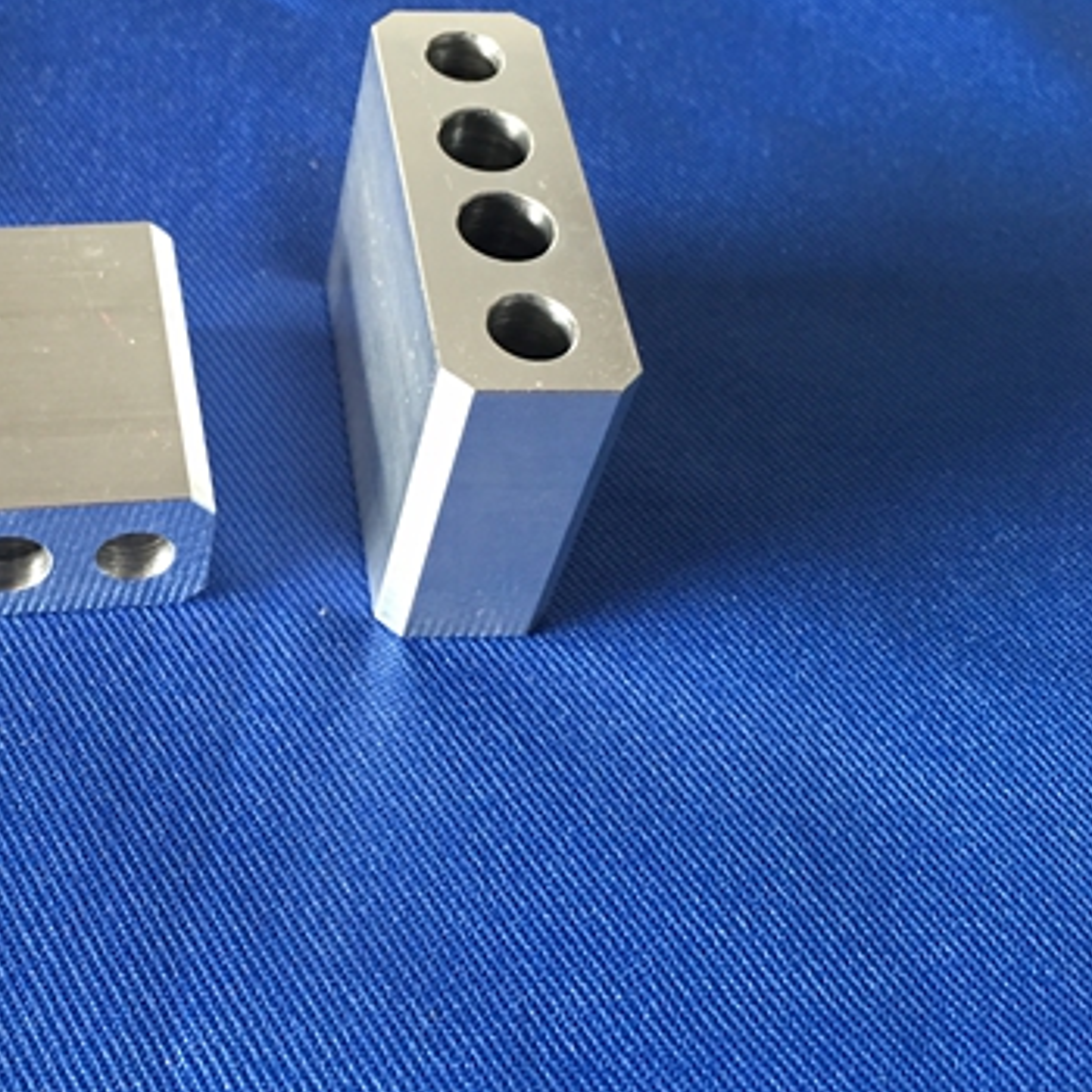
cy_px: 449
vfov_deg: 38.2
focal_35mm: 44
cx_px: 197
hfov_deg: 36.8
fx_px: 1570
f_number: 2.2
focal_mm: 4.15
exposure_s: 1/17
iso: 80
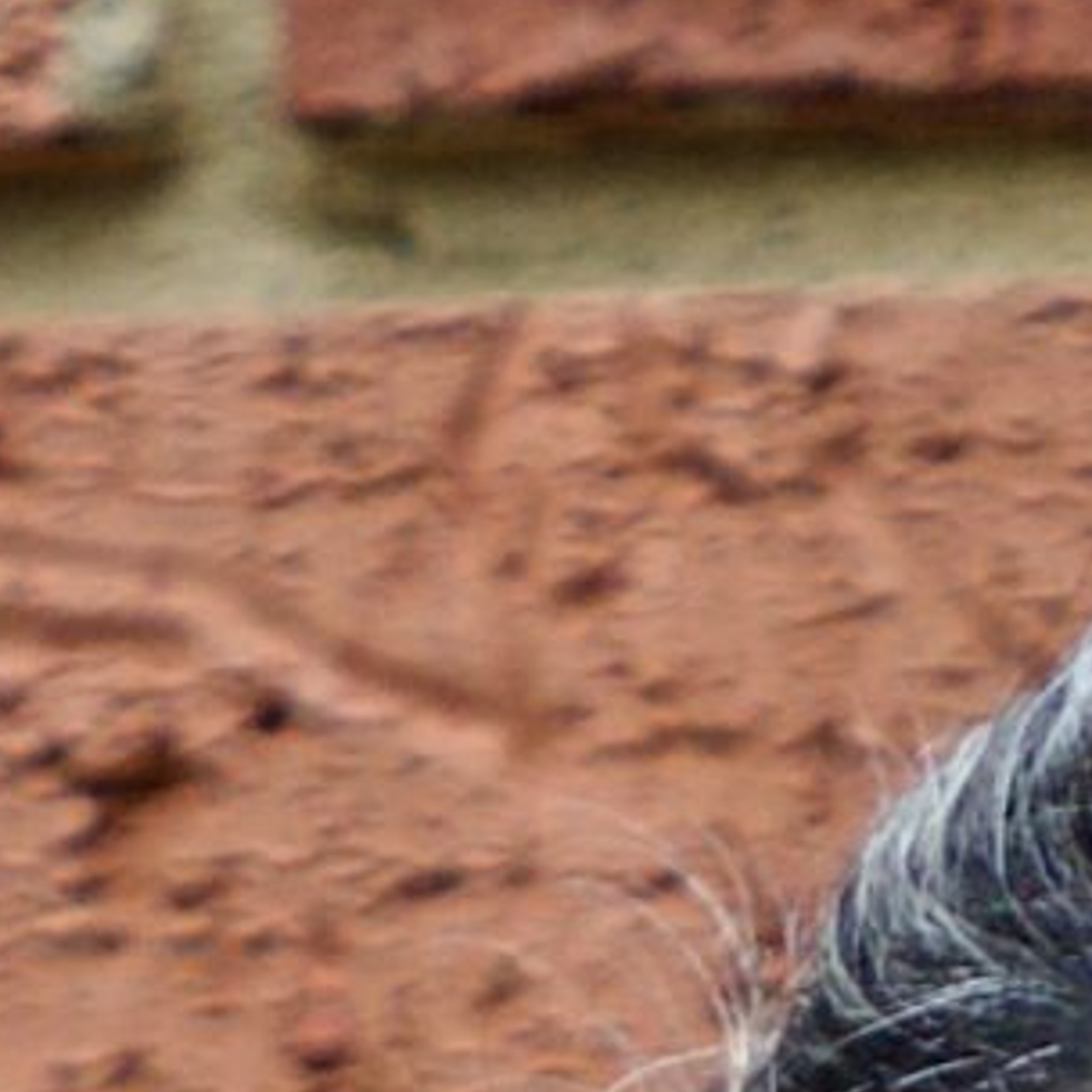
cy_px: 3915
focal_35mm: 367
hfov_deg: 4.7
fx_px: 13104
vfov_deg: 4.5
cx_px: 1810
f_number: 2.8
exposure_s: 1/320
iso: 250
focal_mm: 34.2
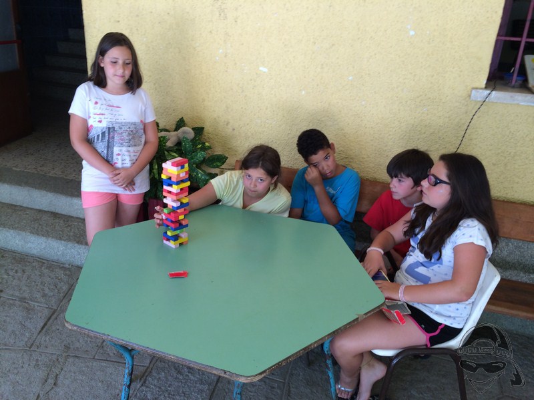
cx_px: 267
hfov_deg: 61.7
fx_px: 447
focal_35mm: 29
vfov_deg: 48.2
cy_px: 200
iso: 40
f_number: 2.2
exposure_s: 1/50
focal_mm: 4.15
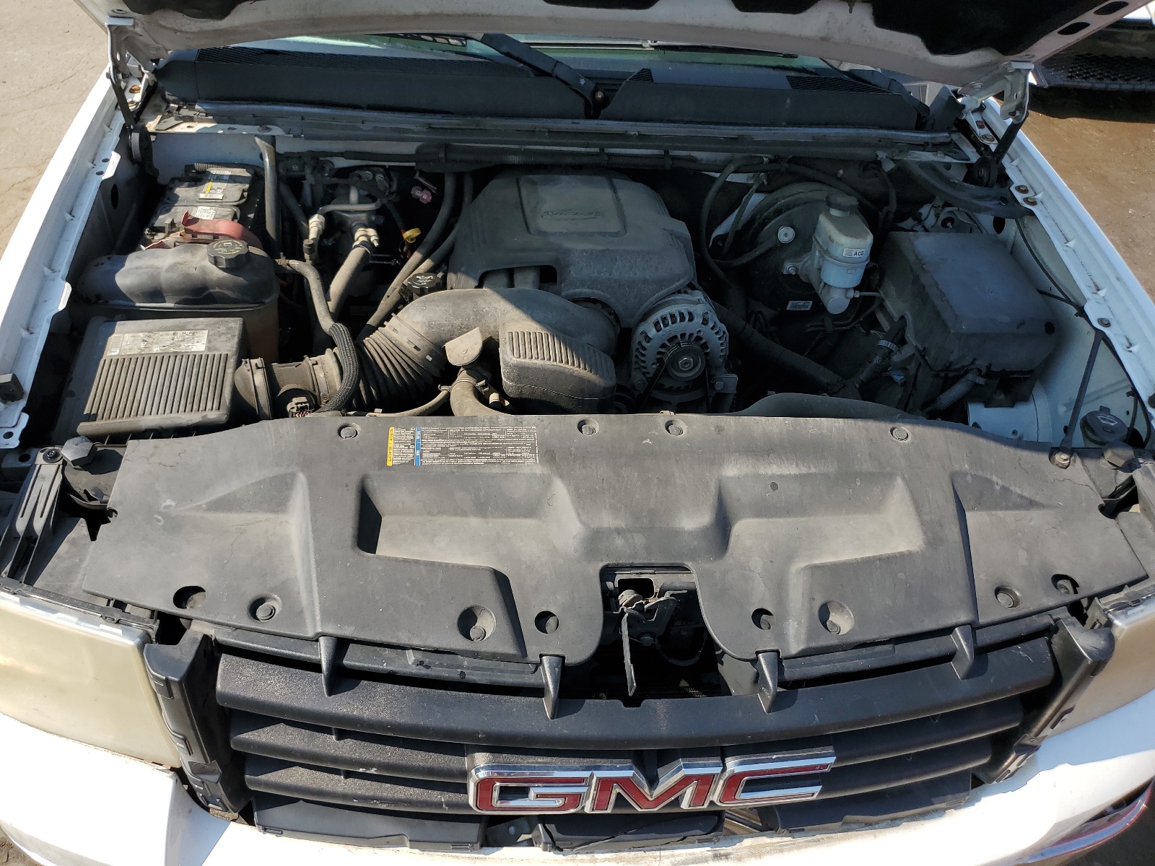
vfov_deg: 53.1
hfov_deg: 67.3
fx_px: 868
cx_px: 578
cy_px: 433
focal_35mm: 26
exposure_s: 1/2000
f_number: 1.5
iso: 50
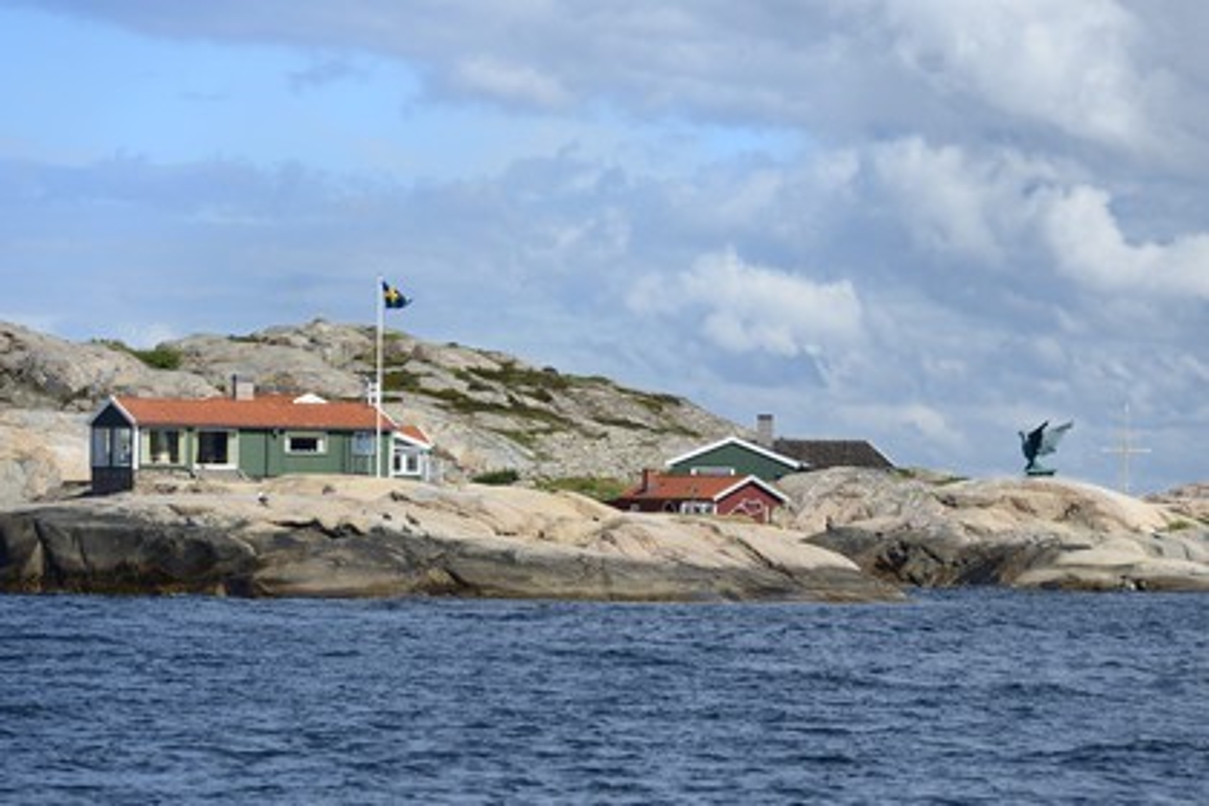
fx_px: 6716
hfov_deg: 10.3
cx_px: 604
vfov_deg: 6.9
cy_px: 403
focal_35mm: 200
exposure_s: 1/1000
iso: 200
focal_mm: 200
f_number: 7.1
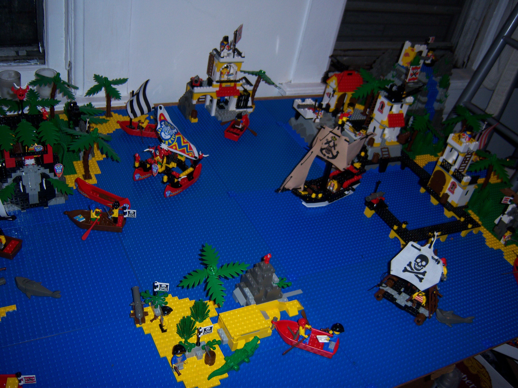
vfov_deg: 39.7
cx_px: 259
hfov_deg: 51.4
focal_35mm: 36
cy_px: 194
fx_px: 539
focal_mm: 7.5
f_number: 2.8
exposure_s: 1/60
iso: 80
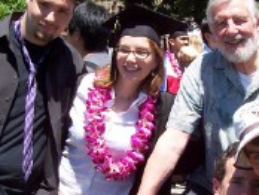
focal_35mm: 85
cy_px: 109
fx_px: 637
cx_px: 161
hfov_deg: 22.9
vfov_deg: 17.4
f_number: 5.6
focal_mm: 5.6
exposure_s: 1/350
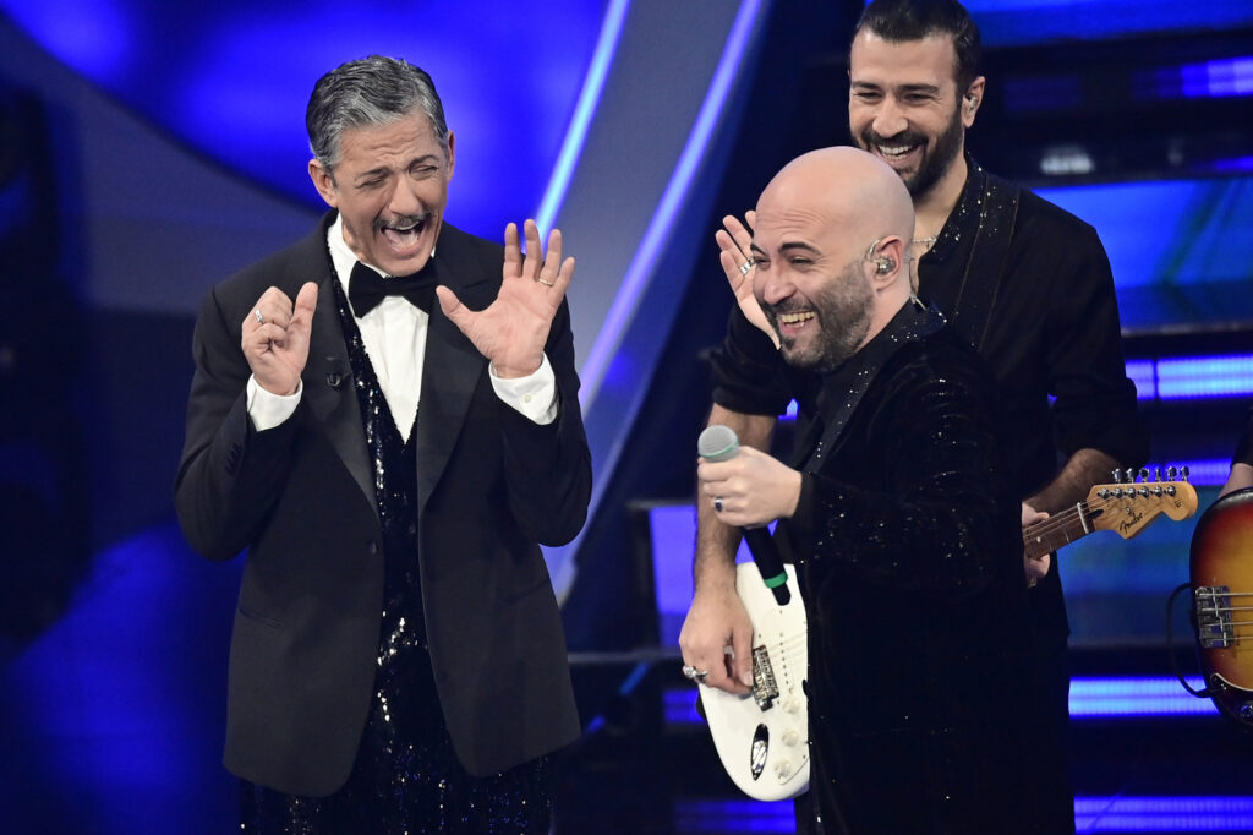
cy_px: 418
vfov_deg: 4.6
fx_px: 10438
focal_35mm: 300
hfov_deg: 6.9
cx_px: 626
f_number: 3.2
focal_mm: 300
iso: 4000
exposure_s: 1/500
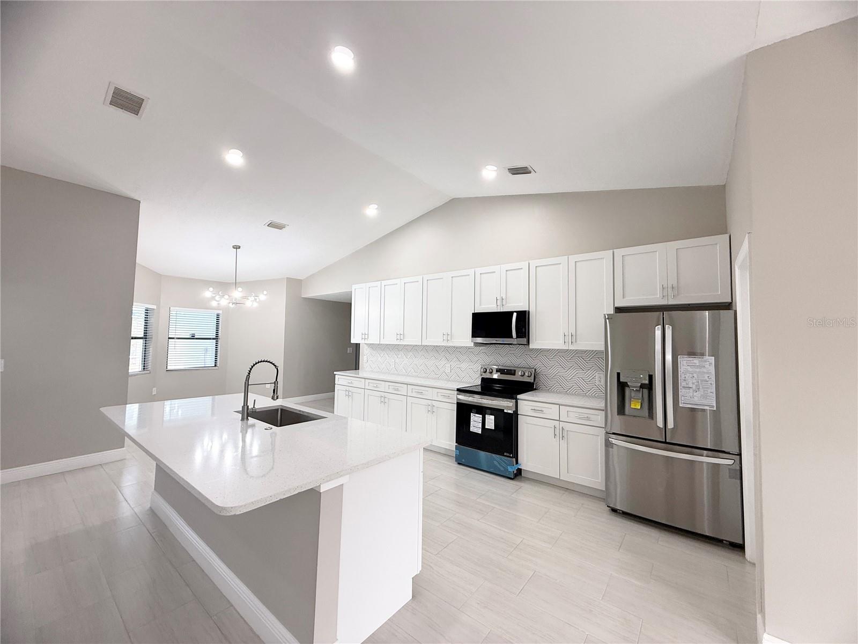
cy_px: 322
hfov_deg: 102.1
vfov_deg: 85.7
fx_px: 347
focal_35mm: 14
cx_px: 429
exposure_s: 1/120
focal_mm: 2.22
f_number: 2.2
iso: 125
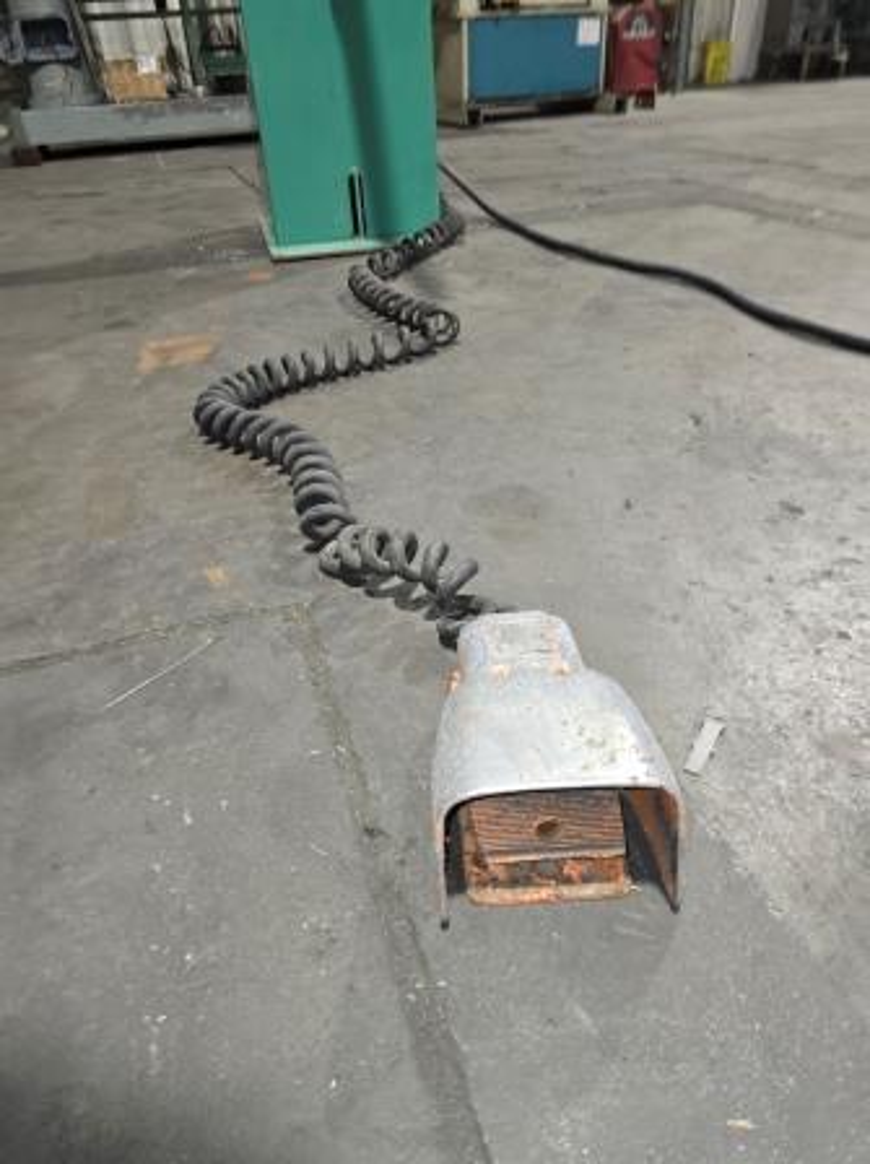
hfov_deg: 58.8
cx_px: 435
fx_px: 772
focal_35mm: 23
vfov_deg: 74.0
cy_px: 582
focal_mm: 6.3
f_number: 1.7
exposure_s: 1/15
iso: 200
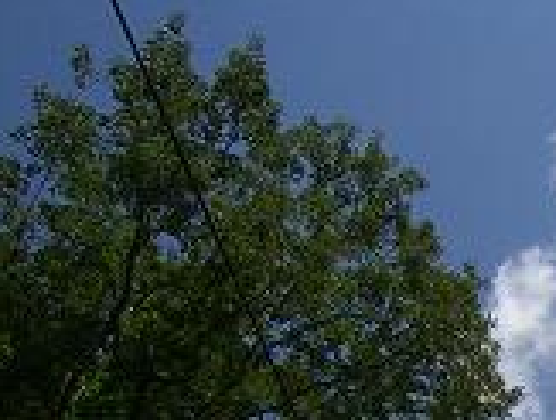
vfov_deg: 11.9
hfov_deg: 15.1
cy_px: 645
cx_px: 866
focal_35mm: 119
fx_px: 1916
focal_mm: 6.2
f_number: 4.3
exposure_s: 1/1000
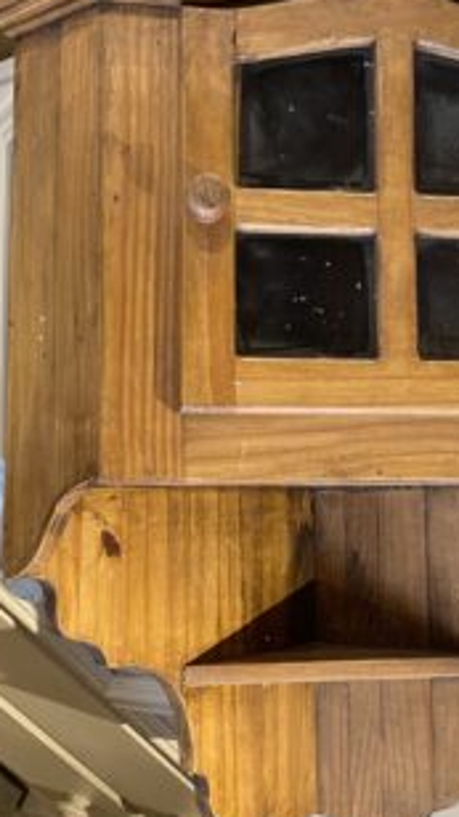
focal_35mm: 46
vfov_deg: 44.6
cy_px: 375
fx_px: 996
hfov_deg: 25.7
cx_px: 332
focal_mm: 4.25
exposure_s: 1/60
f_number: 1.8
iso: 200
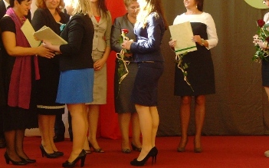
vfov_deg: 11.3
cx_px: 143
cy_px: 64
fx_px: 850
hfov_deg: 18.0
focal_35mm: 116
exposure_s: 1/45
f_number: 3.9
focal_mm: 10.2
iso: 200
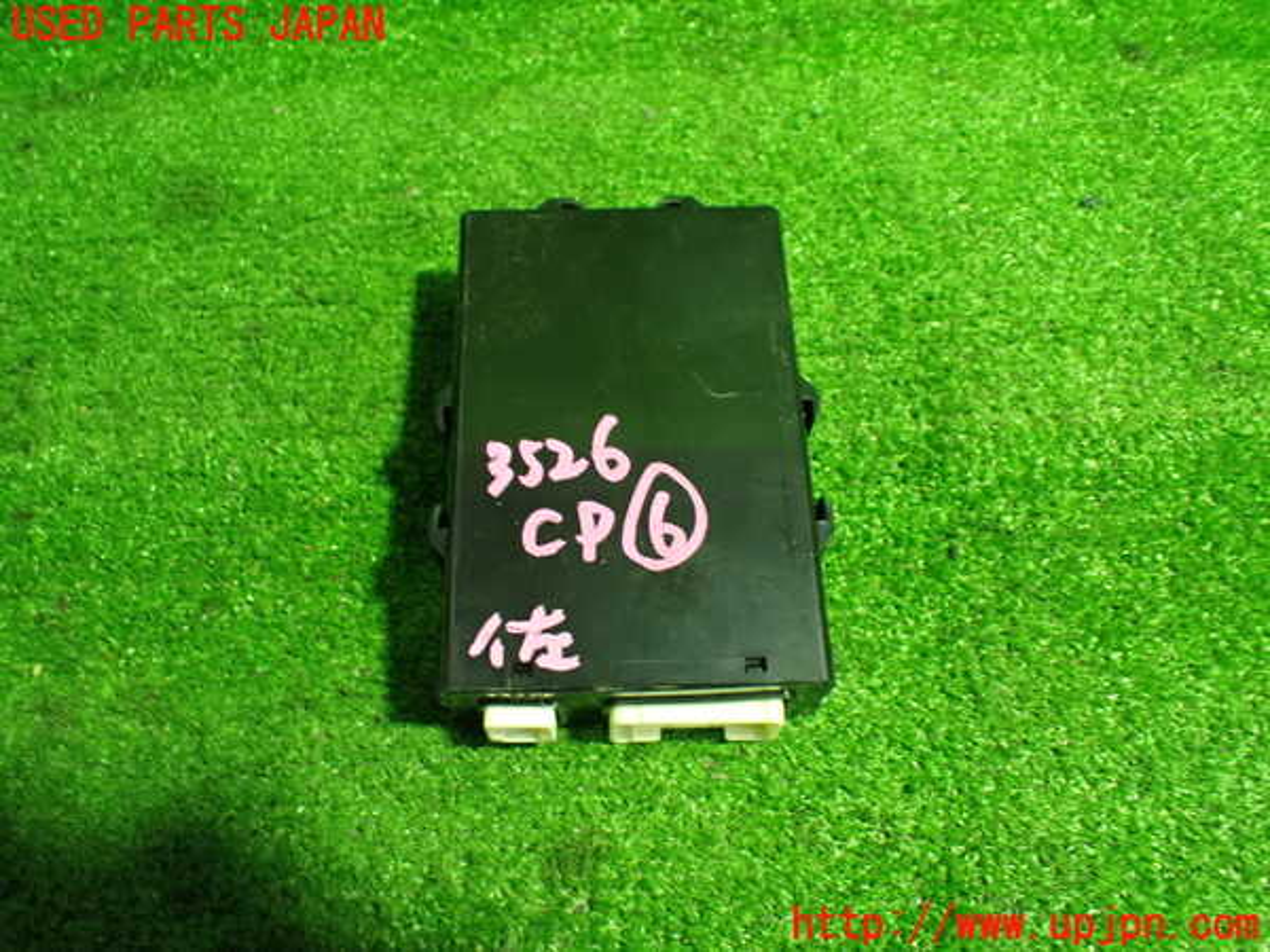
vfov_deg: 46.8
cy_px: 476
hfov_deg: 60.0
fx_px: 1101
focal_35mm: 30
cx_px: 635
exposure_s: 1/60
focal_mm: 5.4
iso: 800
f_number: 2.3
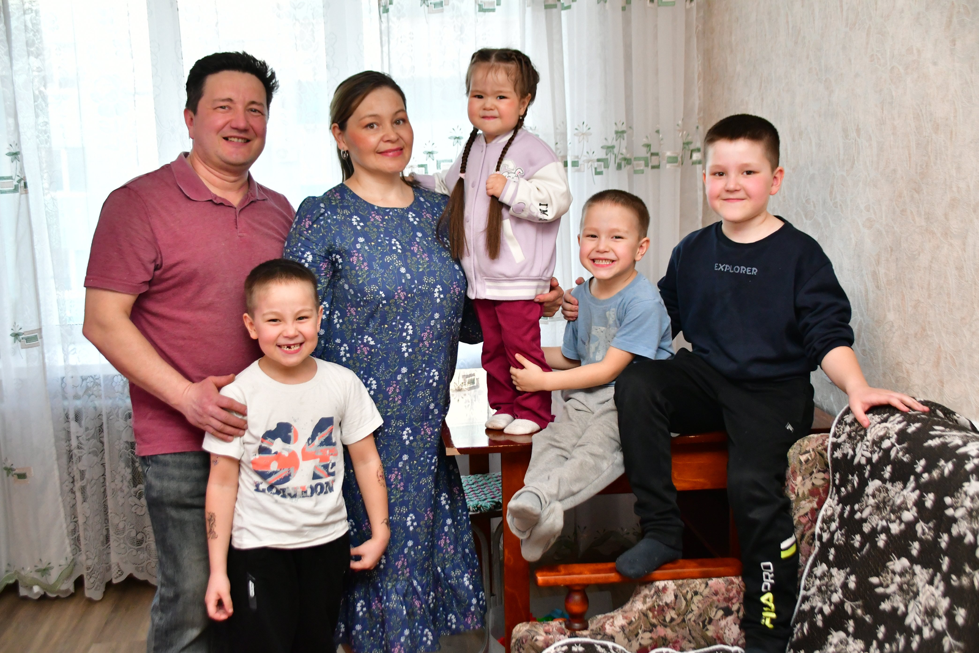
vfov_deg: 31.9
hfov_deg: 46.4
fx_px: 1142
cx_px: 490
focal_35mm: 42
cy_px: 326
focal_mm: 28
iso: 2000
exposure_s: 1/250
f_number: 4
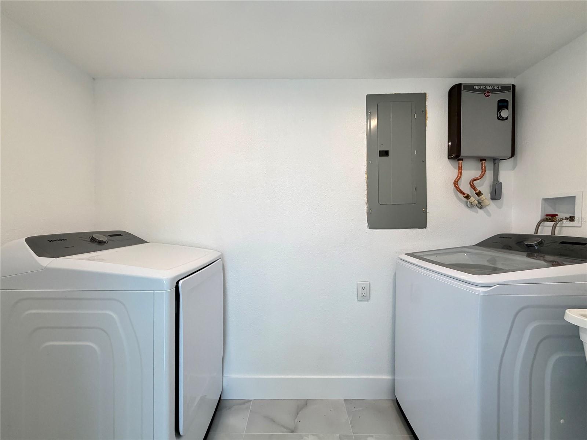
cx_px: 294
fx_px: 237
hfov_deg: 102.1
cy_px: 220
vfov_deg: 85.7
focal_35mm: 14
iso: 200
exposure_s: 1/120
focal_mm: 2.22
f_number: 2.2
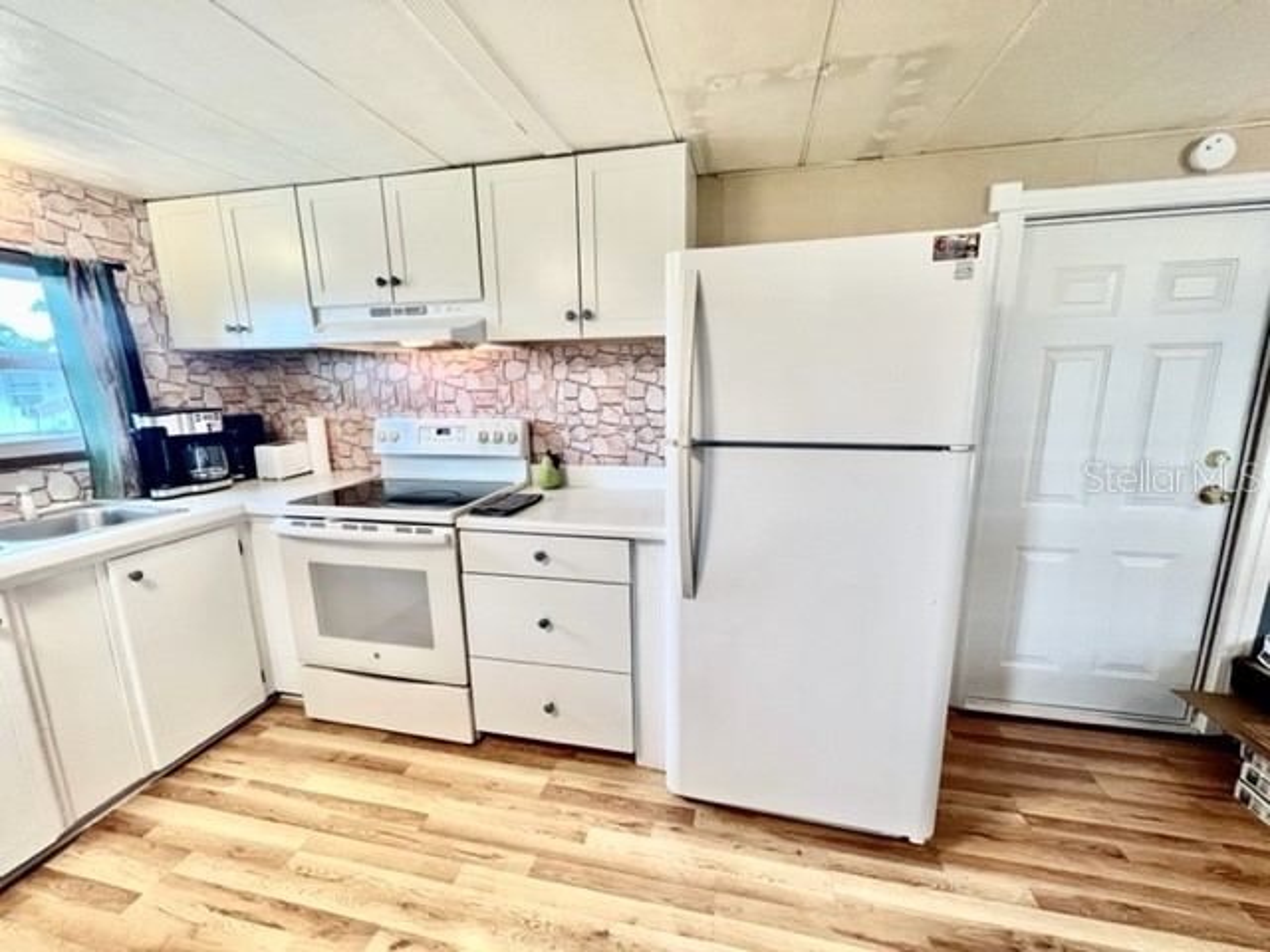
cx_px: 635
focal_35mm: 13
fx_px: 477
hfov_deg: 106.2
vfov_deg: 89.9
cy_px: 476
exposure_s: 1/120
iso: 160
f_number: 1.8
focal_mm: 1.57
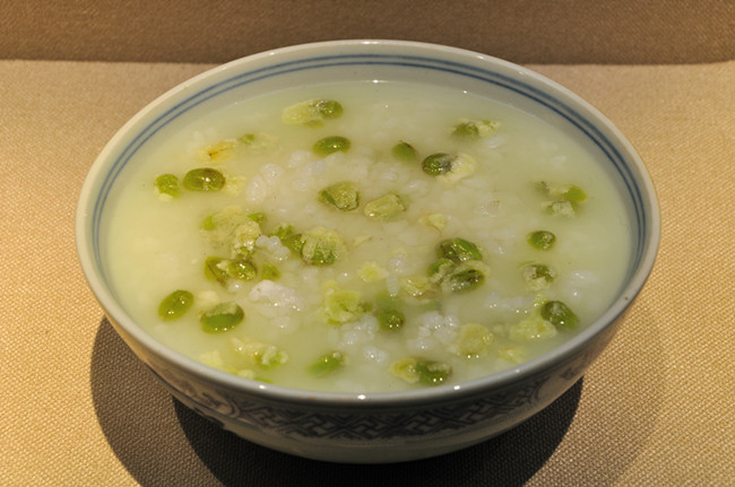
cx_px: 368
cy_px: 244
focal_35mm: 112
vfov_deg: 12.1
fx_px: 2293
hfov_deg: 18.2
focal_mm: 75
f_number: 11
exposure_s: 1/5
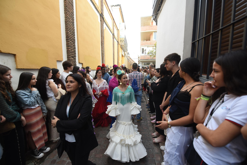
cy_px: 82
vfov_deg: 81.3
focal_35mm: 14
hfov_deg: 104.2
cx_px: 124
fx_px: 96
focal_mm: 14
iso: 360
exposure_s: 1/160
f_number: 4
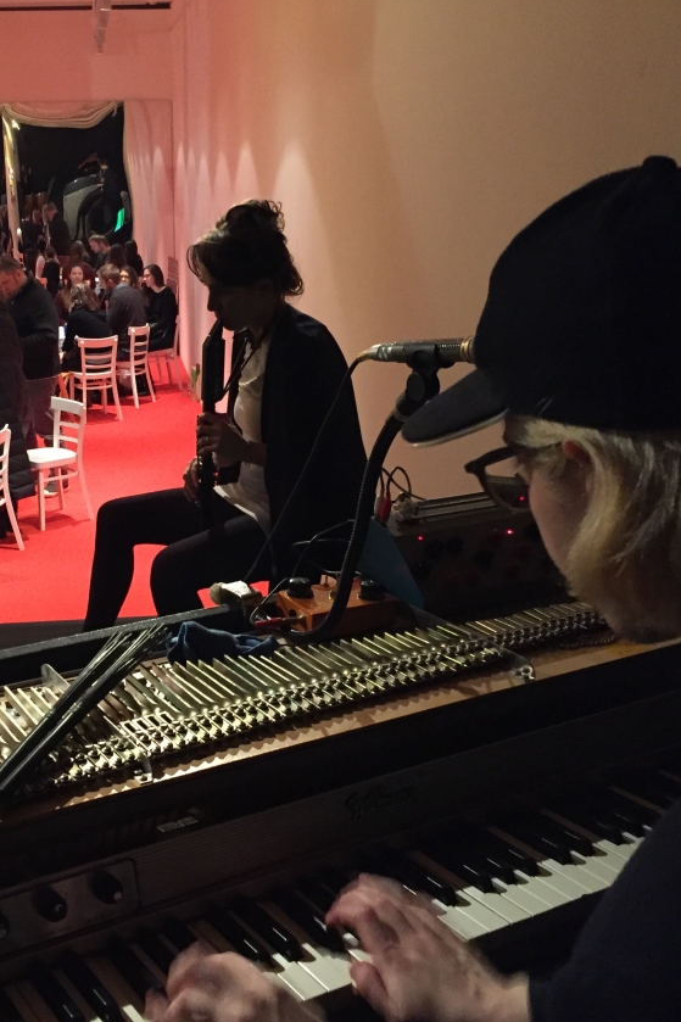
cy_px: 516
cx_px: 168
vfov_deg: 47.4
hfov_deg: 32.0
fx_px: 1164
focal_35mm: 41
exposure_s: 1/17
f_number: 2.2
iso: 400
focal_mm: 4.15
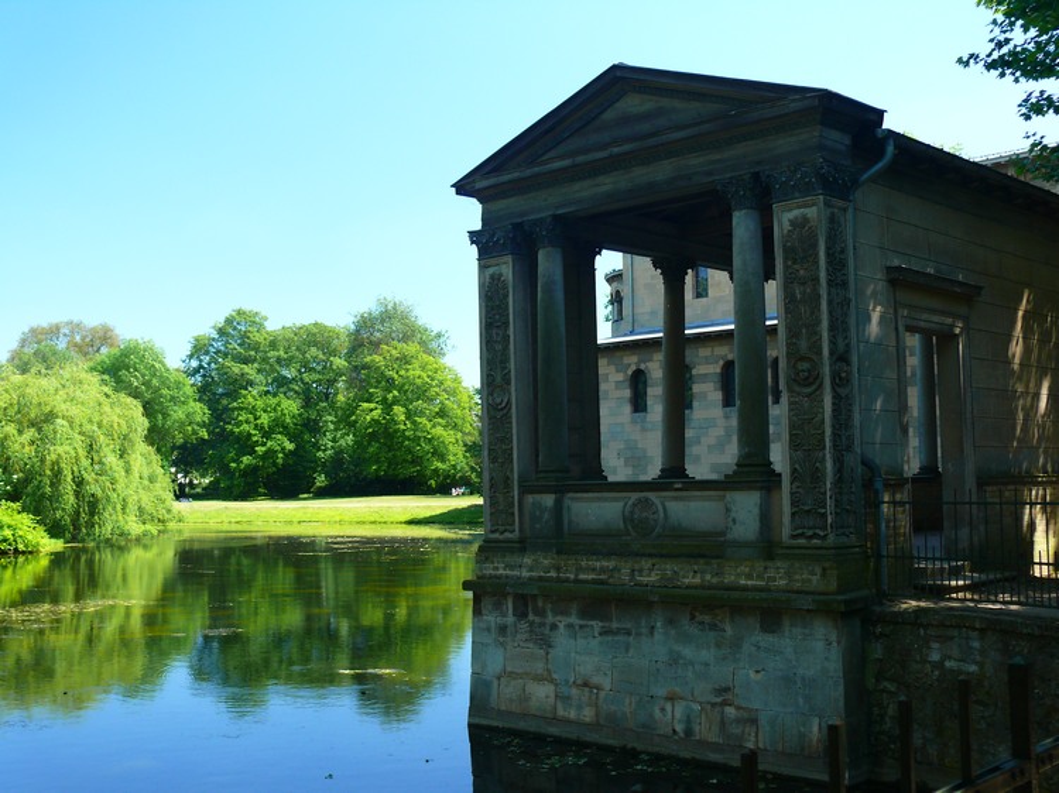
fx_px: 1284
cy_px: 396
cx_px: 530
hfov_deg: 44.8
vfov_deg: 34.3
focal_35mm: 42
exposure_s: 1/100
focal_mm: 8.8
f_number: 2.8
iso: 100
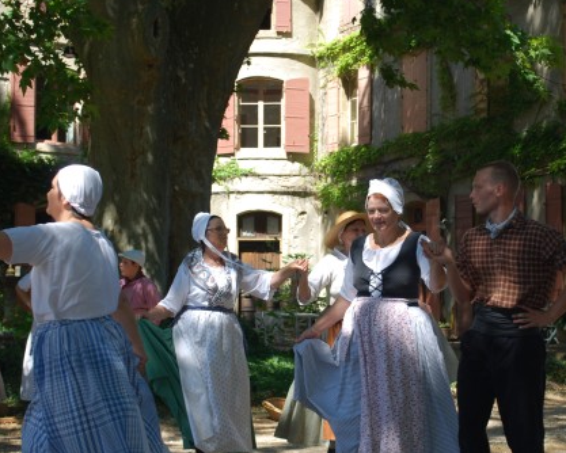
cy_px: 229
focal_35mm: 76
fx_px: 1269
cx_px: 339
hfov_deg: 25.1
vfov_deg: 20.3
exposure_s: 1/200
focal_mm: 35
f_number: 5.3
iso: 100
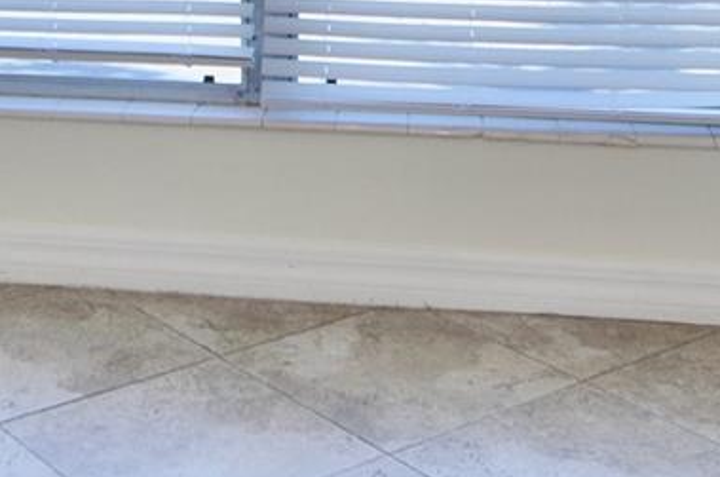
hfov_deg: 26.2
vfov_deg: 17.2
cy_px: -64
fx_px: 1517
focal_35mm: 76
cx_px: 148
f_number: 5.6
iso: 220
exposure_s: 1/125
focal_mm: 12
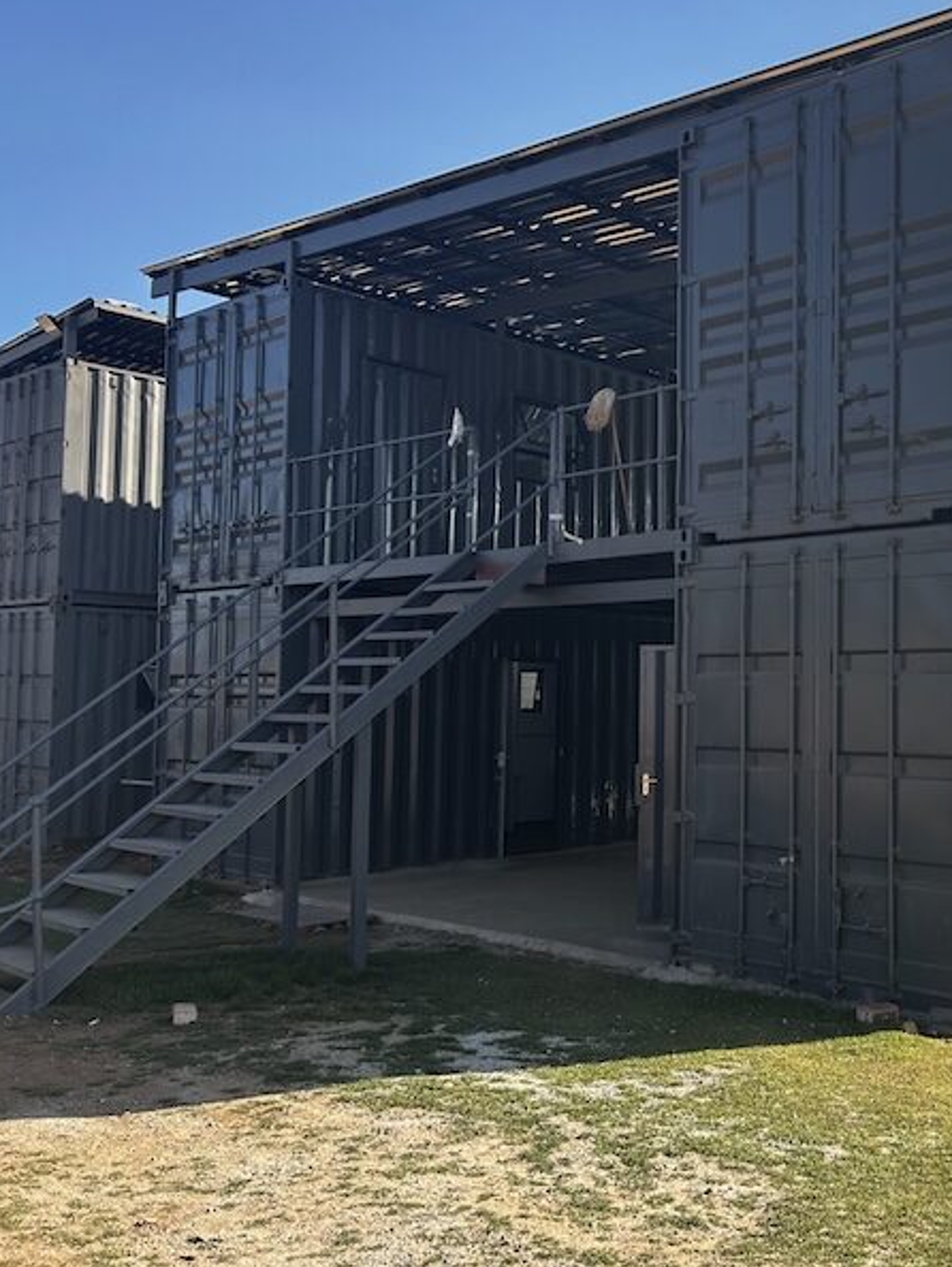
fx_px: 1282
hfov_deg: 38.3
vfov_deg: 52.6
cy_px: 631
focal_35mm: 35
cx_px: 835
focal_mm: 5.7
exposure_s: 1/2008
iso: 50
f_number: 1.5
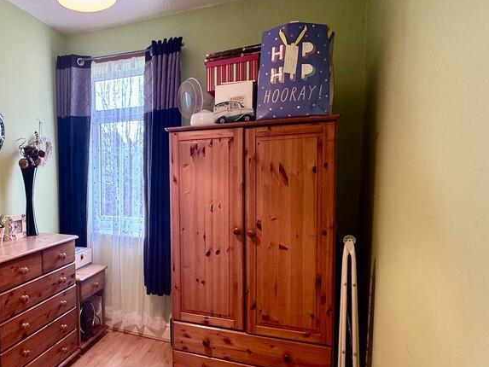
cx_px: 108
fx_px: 353
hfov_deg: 64.1
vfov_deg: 54.8
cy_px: 201
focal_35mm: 25
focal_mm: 2.22
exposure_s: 1/50
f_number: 2.2
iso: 200
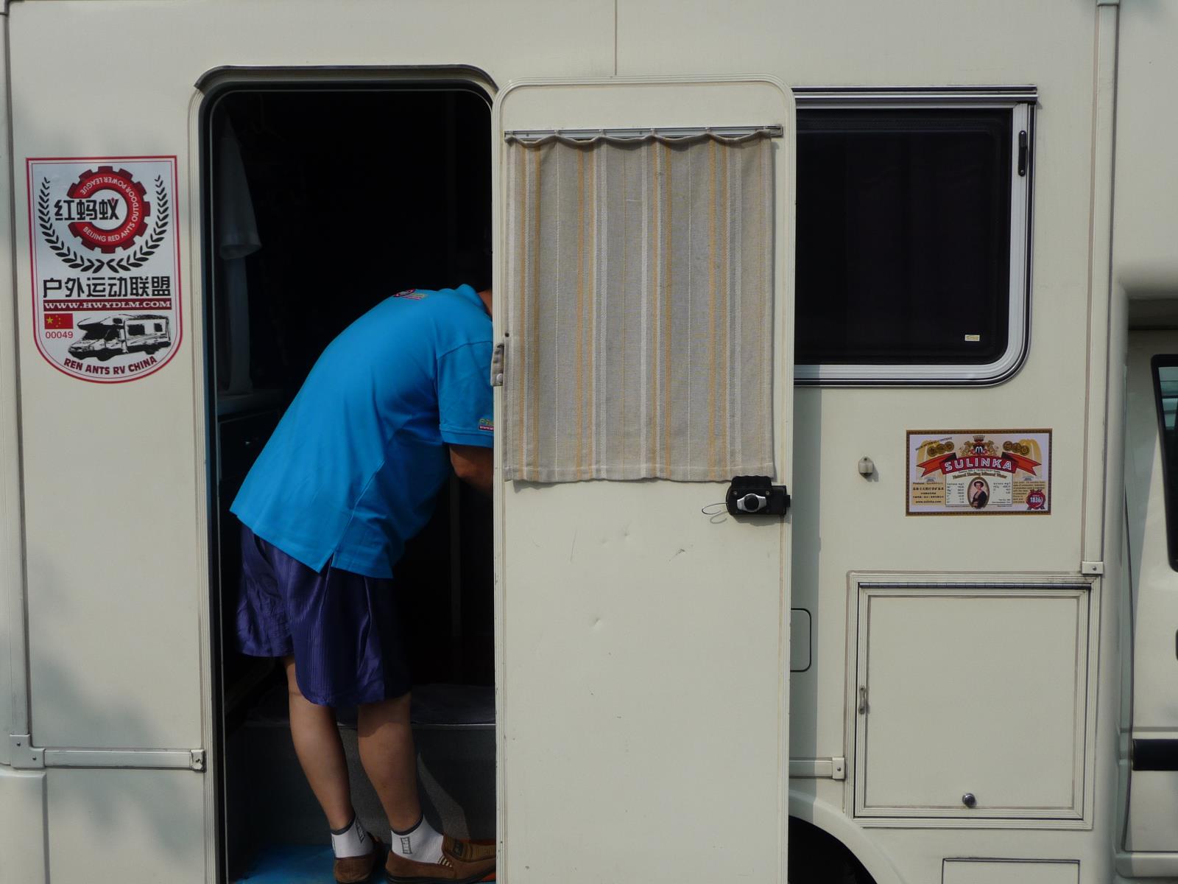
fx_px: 1361
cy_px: 442
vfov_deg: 36.0
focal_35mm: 40
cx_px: 589
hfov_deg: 46.8
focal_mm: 6.7
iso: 100
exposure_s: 1/800
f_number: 3.9
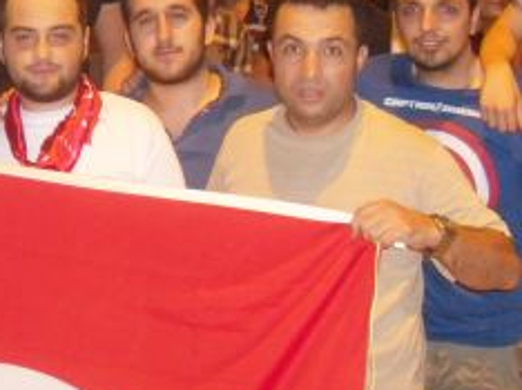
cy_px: 136
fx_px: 1401
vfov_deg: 15.8
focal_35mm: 93
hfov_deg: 20.9
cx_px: 129
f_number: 2.8
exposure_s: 1/45
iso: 400
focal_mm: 6
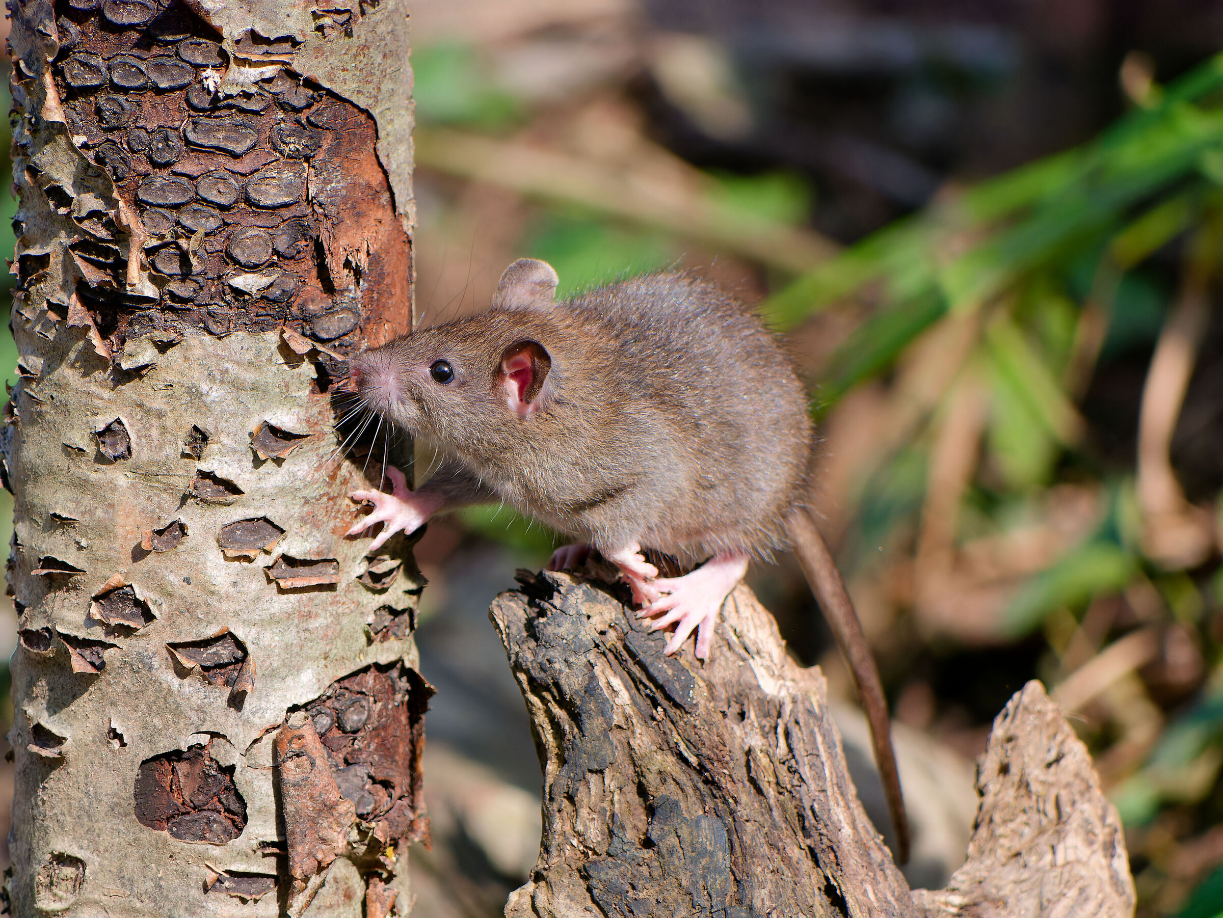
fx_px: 21207
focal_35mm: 600
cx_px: 612
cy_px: 459
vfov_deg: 2.5
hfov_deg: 3.3
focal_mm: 300
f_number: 5.6
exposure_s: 1/2000
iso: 1600
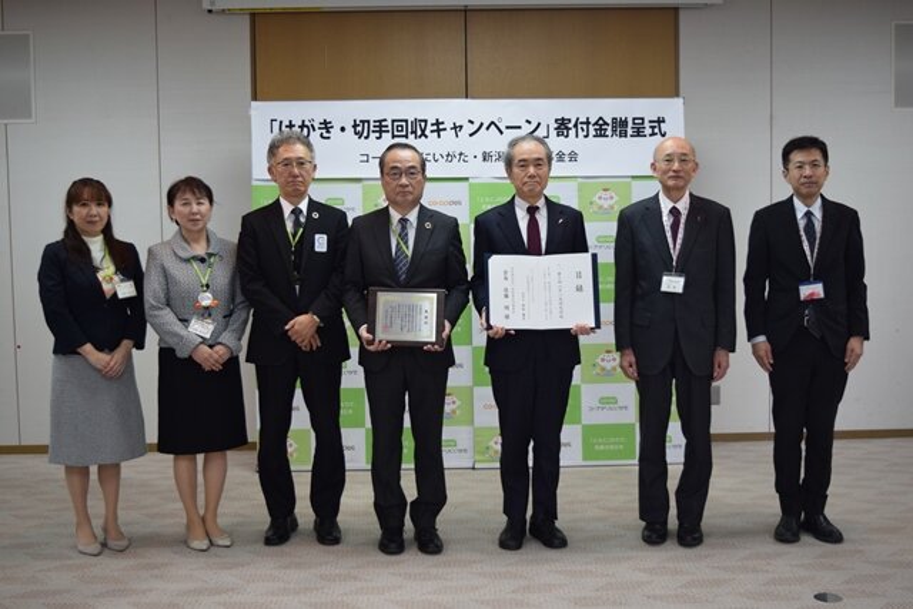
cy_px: 304
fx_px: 1065
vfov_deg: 31.9
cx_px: 456
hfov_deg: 46.4
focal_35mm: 42
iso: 500
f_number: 4.2
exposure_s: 1/60
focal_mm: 28
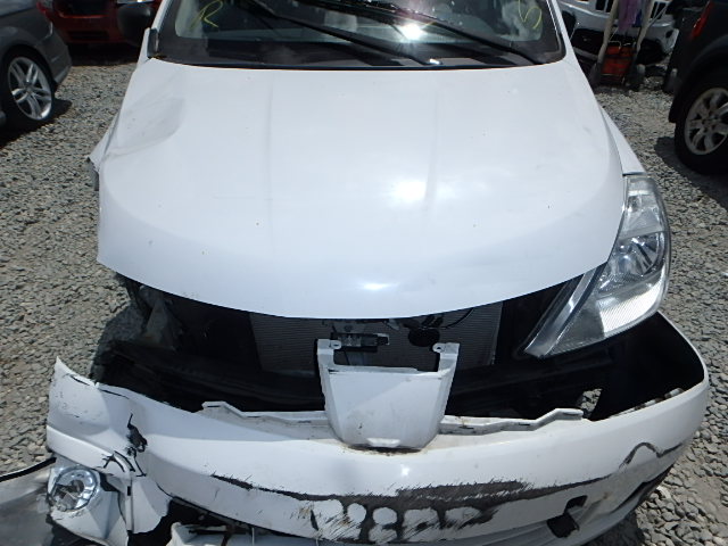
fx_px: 442
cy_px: 273
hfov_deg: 79.0
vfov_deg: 63.4
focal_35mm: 21
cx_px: 364
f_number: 6
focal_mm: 3.7
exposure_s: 1/2000
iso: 125
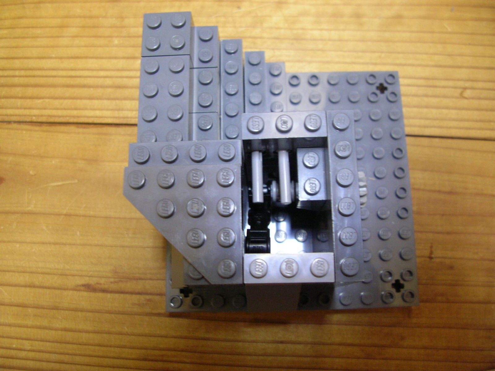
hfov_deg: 52.6
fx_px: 500
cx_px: 248
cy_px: 186
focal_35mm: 35
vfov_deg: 40.7
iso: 100
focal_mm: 5.8
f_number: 2.8
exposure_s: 1/5
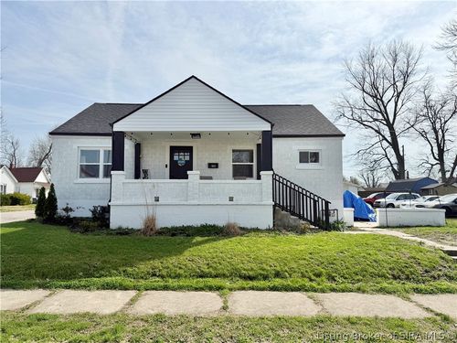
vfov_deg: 56.8
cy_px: 172
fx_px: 317
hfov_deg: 71.6
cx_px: 228
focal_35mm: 24
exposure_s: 1/9091
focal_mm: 6.76
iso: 80
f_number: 1.78
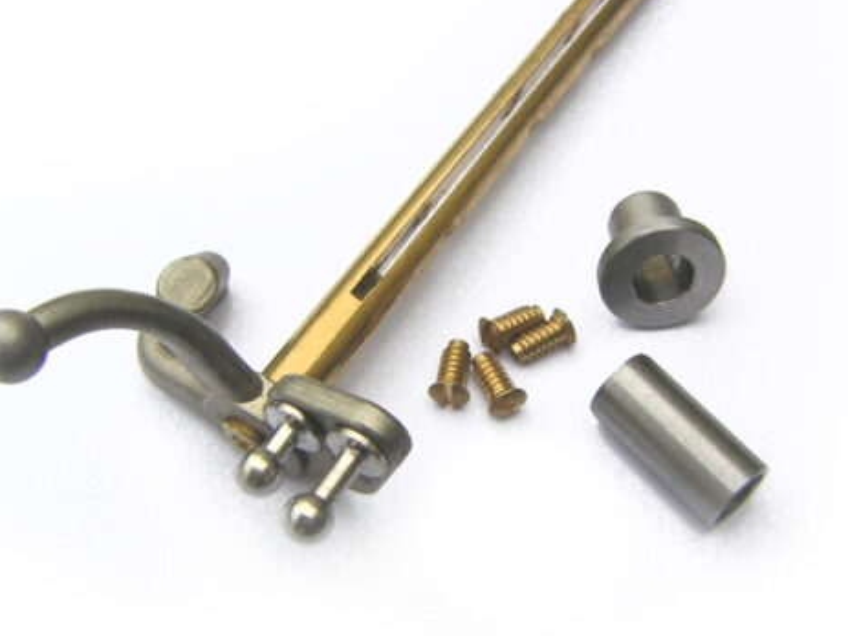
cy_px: 359
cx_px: 430
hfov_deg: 39.7
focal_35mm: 48
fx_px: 1176
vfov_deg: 30.2
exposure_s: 1/1000
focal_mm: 4.8
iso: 64
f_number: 2.8
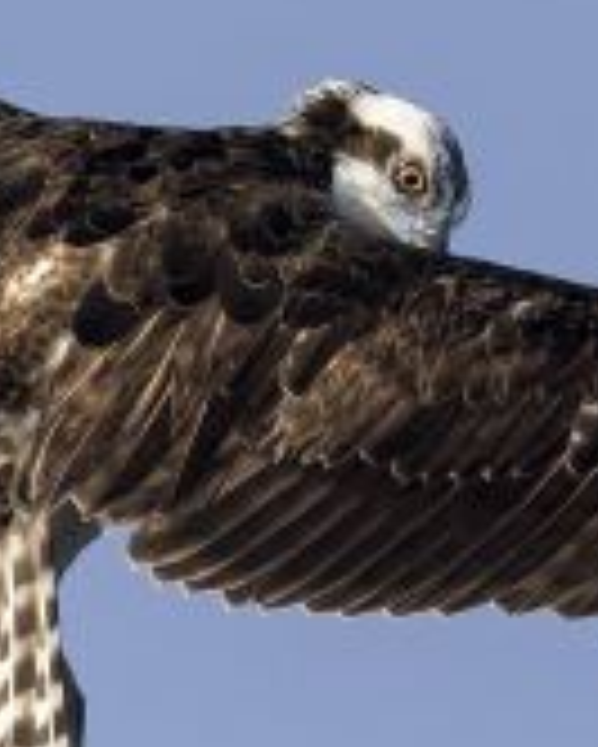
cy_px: 232
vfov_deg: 0.7
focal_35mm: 2711
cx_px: 450
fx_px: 59921
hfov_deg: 0.6
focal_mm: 600
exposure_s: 1/6400
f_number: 6.3
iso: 800
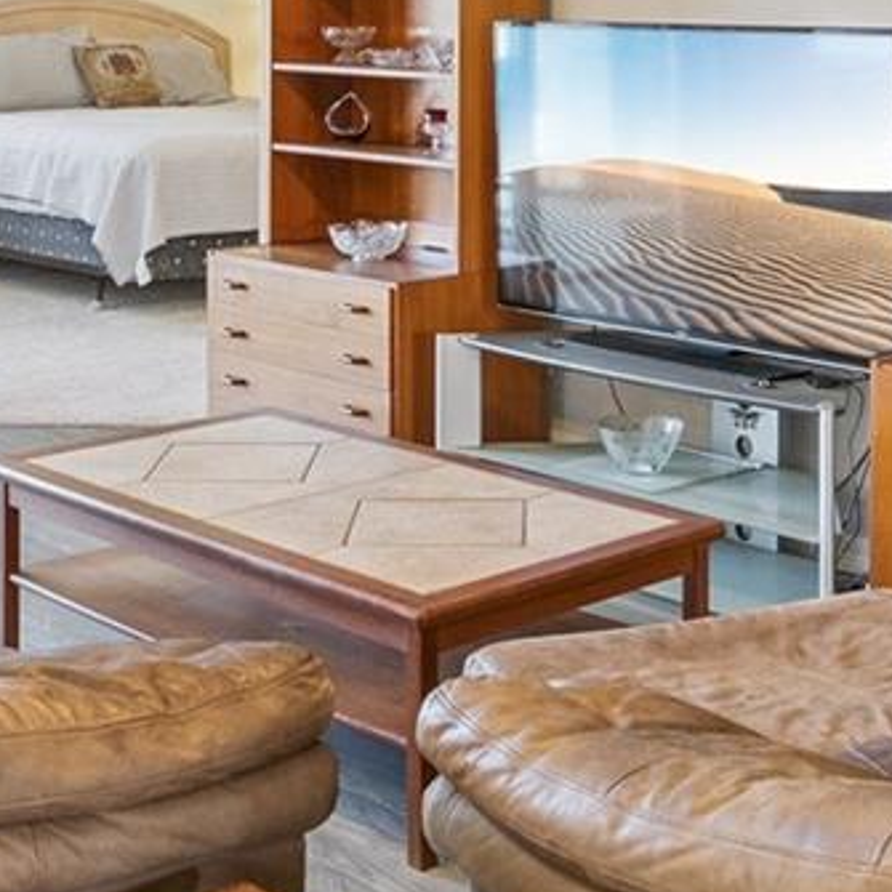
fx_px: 1895
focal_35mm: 65
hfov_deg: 26.4
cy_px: -43
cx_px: 522
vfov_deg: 25.0
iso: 2000
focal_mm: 16
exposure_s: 1/40
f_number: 9
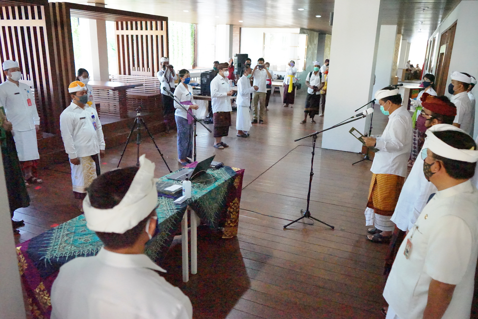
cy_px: 160
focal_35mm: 28
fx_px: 372
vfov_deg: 46.4
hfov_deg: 65.5
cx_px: 239
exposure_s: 1/1000
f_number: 4
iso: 25600
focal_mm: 28
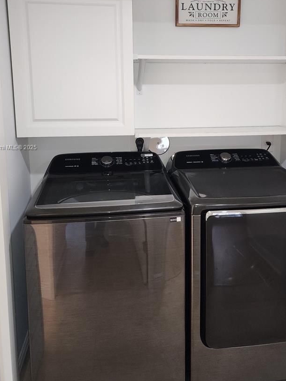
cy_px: 148
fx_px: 375
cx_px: 162
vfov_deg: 53.5
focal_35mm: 34
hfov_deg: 41.7
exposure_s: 1/40
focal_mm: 6.4
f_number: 1.8
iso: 100
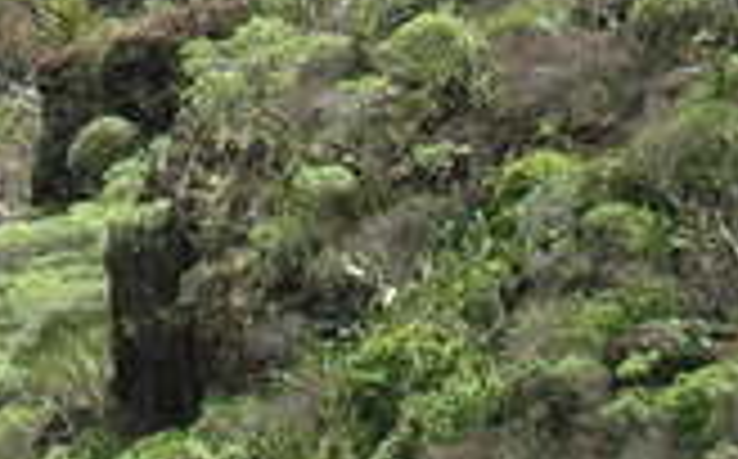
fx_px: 4725
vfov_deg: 5.5
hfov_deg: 8.9
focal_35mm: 235
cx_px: 644
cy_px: -290
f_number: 7.1
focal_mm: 35
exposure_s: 1/200
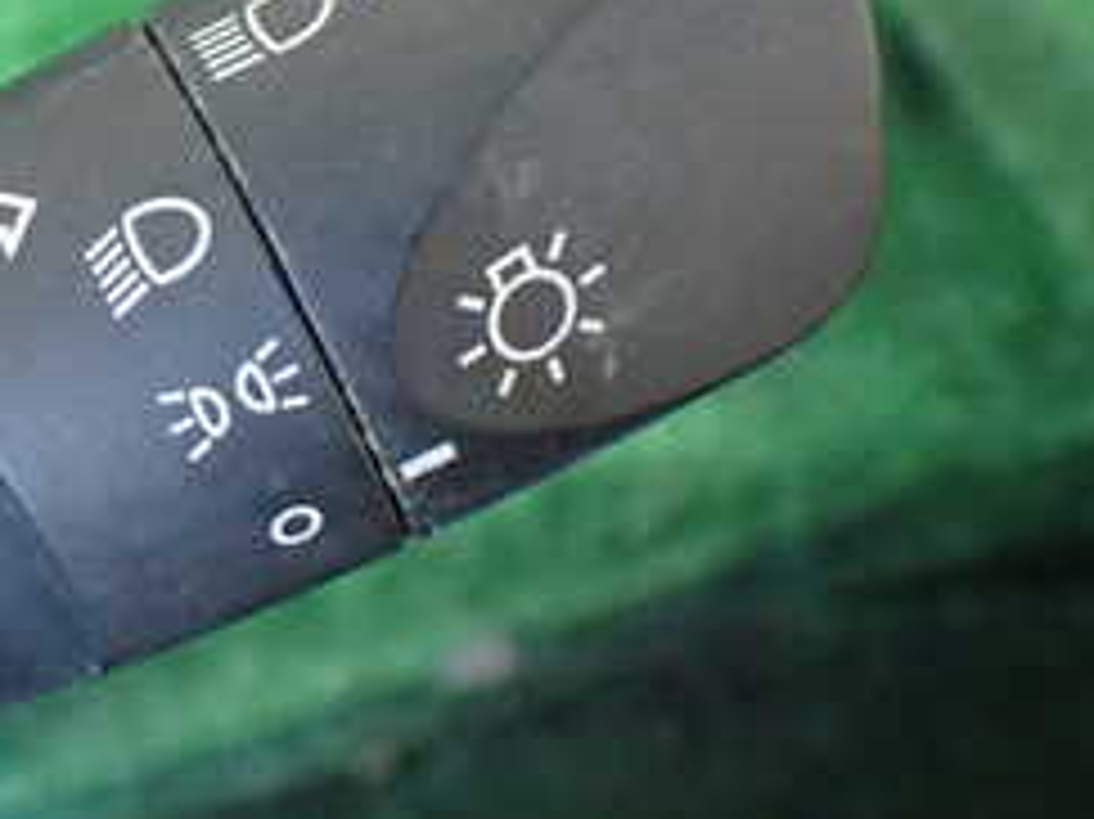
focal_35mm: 74
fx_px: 2338
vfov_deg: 19.8
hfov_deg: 24.1
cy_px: 310
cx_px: -198
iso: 800
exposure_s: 1/100
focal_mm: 5.4
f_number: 2.3
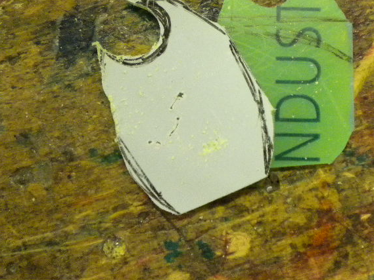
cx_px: 235
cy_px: 92
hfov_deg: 30.6
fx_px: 681
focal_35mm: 63
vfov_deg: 23.2
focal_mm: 6.3
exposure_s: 1/64.1
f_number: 3.1
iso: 749
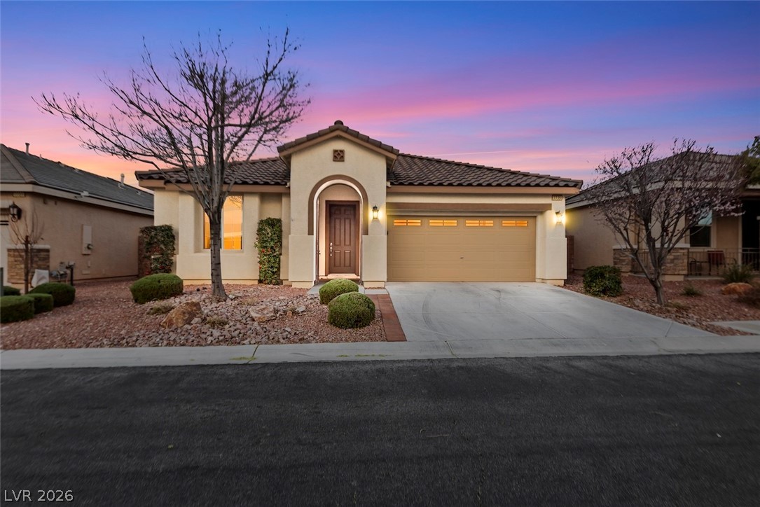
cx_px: 380
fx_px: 380
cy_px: 254
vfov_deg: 67.4
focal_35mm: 18
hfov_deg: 90.0
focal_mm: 18
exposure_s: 1/60
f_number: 8
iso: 100
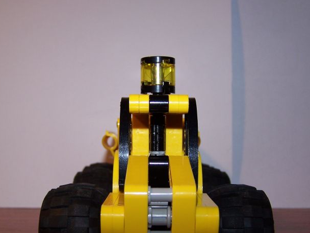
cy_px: 141
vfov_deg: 29.0
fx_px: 448
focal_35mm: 50
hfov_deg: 38.2
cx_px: 147
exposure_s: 1/60
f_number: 2.8
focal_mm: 6.3
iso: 80
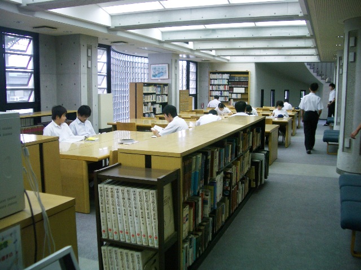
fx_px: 365
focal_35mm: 35
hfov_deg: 52.6
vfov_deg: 40.7
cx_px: 180
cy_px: 135
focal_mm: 5.8
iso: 100
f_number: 2.6
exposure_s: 1/40
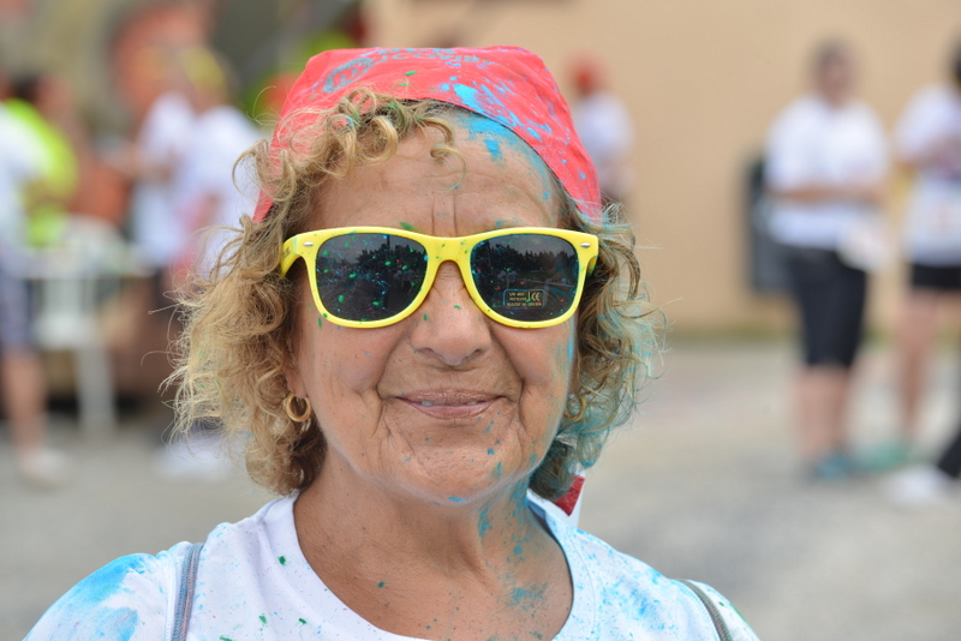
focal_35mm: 130
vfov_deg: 10.6
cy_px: 320
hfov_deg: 15.8
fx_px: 3471
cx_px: 480
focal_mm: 130
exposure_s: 1/125
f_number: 8
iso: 100
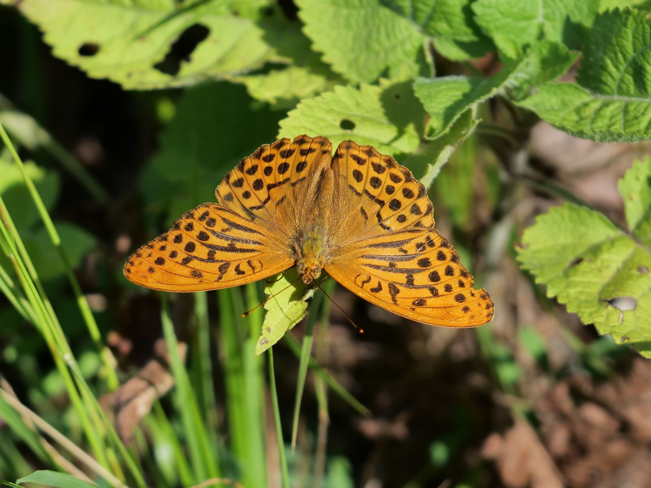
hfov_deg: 16.4
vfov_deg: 12.3
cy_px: 244
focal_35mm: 120
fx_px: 2256
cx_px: 326
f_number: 2.8
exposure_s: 1/640
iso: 100
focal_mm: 60
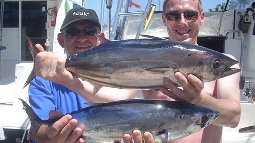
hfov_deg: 49.4
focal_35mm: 41
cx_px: 127
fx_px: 277
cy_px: 72
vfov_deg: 29.0
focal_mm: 6.2
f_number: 5.6
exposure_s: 1/193
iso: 64
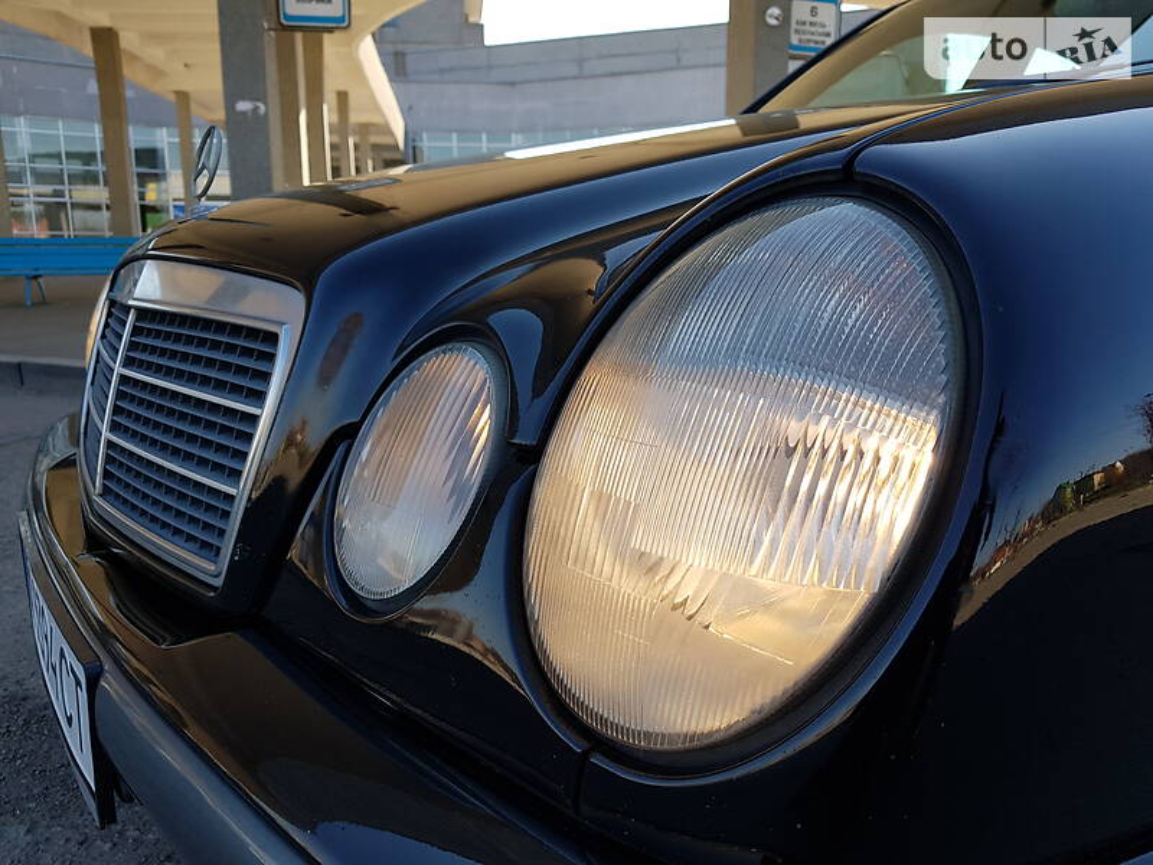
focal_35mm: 26
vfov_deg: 53.1
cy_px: 432
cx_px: 576
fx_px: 866
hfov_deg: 67.3
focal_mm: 4.3
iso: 40
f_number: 1.7
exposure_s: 1/646
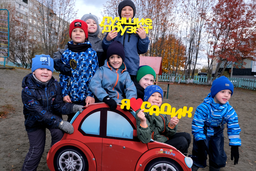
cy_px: 86
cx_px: 128
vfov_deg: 48.0
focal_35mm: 27
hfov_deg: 67.4
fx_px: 192
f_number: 3.6
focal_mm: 18
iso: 160
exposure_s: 1/125
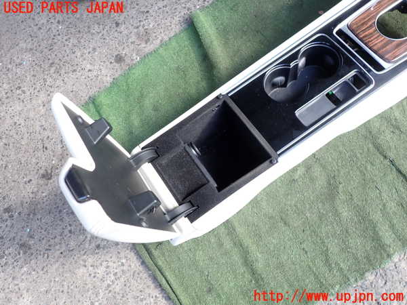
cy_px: 152
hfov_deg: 69.4
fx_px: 294
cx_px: 204
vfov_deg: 54.9
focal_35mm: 25
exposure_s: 1/80
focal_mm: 4.5
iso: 100
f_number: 2.8
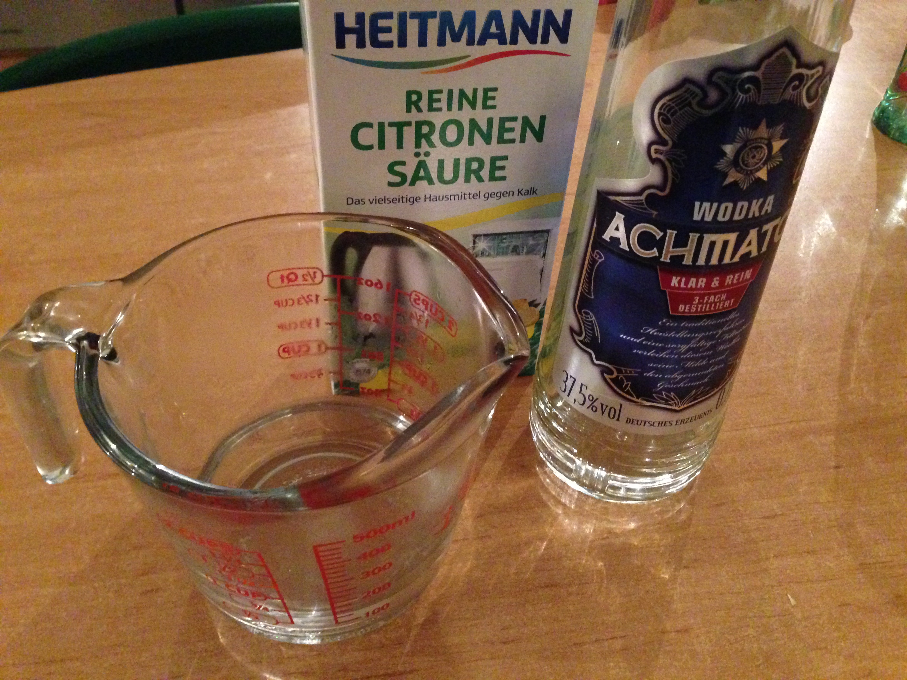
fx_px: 865
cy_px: 340
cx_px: 454
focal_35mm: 33
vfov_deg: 42.9
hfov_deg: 55.4
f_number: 2.4
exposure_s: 1/15
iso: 800
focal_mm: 4.12
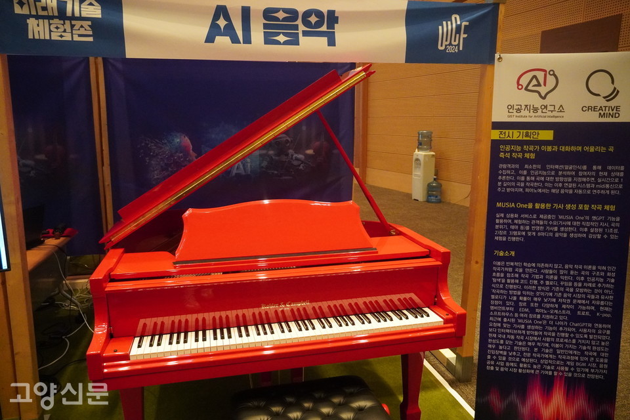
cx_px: 315
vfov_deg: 47.9
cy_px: 210
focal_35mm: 27
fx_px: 472
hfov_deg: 67.4
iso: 6400
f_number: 3.5
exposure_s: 1/160
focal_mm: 18
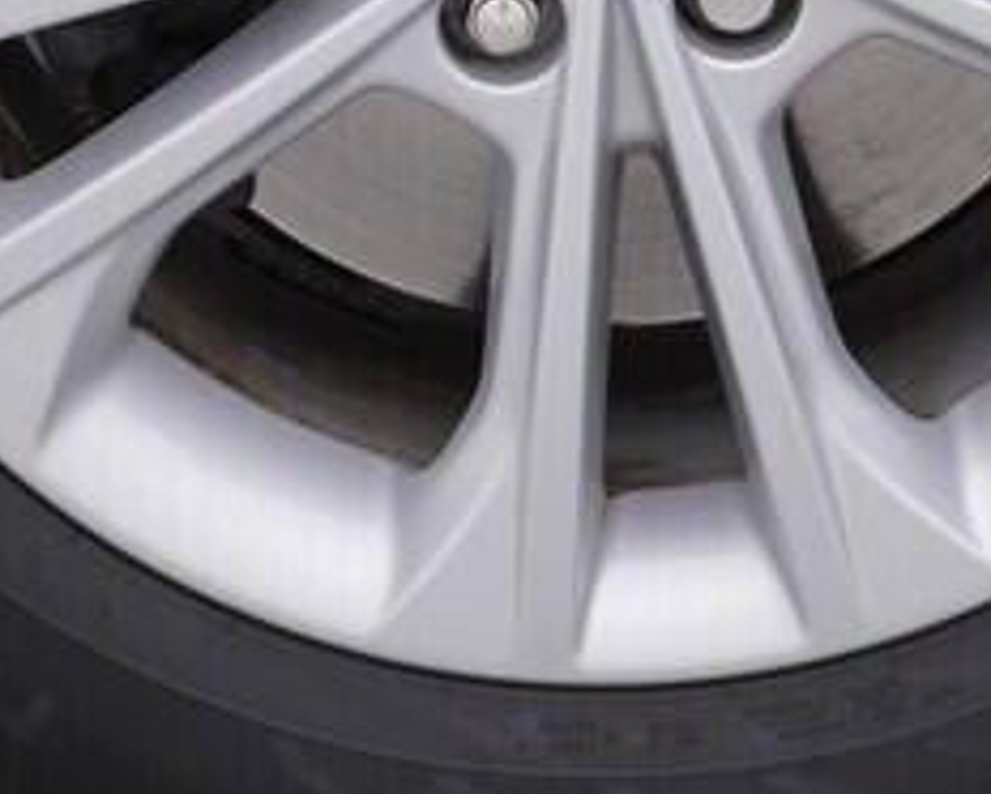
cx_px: 572
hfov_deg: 12.9
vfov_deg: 10.2
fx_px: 4374
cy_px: -109
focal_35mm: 149
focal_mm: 24
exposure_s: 1/60
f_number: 3.5
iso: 125
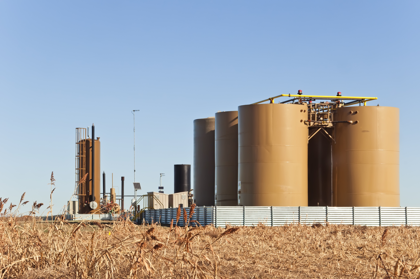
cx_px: 210
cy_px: 140
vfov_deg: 12.1
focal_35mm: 112
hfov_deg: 18.2
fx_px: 1311
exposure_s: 1/500
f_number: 11
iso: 400
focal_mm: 75
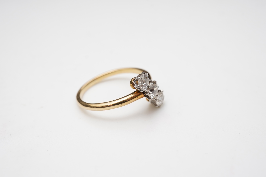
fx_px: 332
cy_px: 88
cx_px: 133
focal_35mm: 45
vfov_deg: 29.9
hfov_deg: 43.6
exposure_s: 1/125
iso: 320
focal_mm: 30
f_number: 16
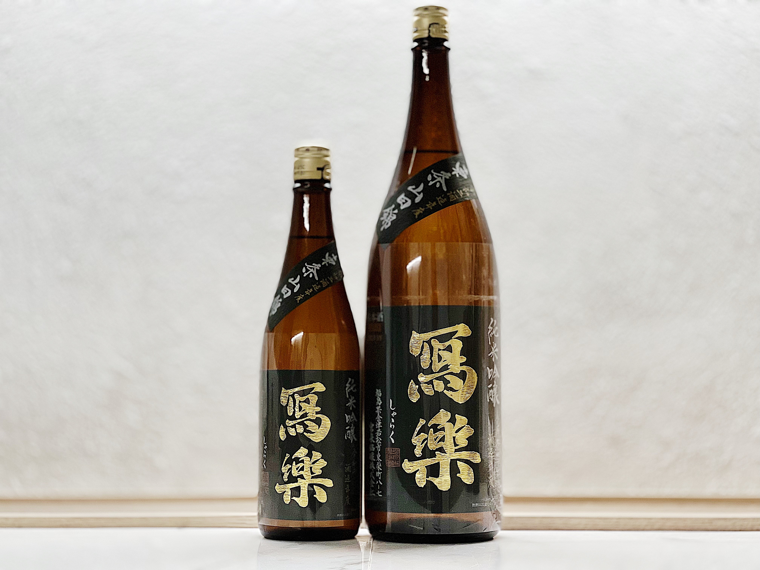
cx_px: 380
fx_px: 1691
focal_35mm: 77
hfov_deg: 25.3
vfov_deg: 19.1
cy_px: 285
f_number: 2.8
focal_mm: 9
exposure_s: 1/100
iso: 160
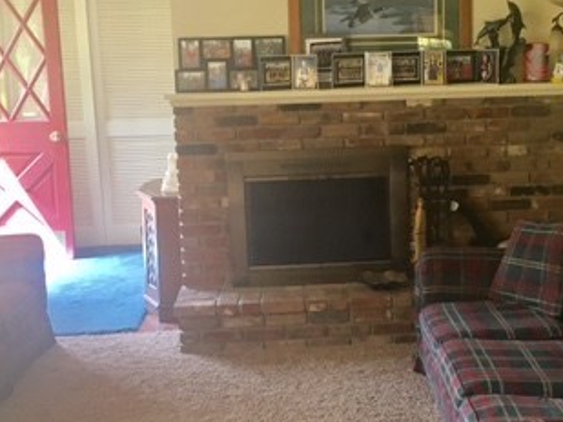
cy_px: 196
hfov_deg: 32.0
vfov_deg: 24.4
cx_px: 346
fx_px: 976
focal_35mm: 60
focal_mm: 4.15
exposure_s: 1/30
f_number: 2.2
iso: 50
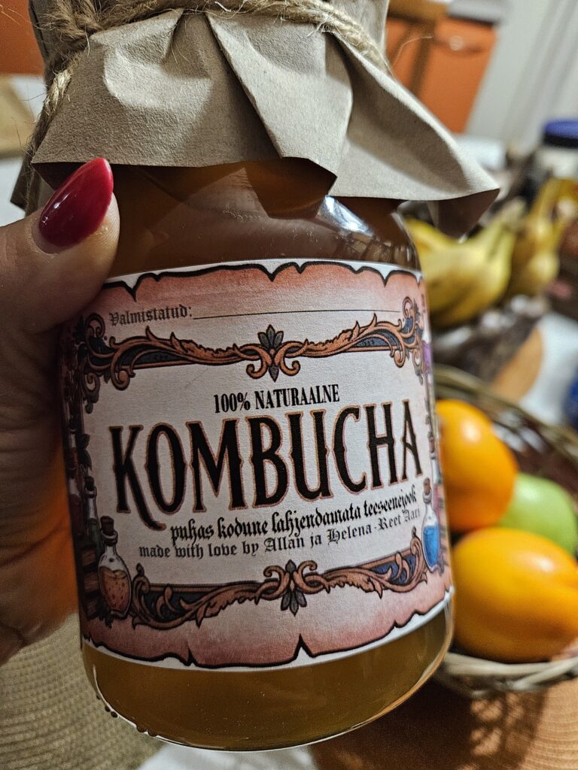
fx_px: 512
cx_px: 289
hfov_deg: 58.9
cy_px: 385
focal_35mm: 23
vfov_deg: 73.9
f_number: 1.8
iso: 800
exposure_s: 1/100
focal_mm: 5.4
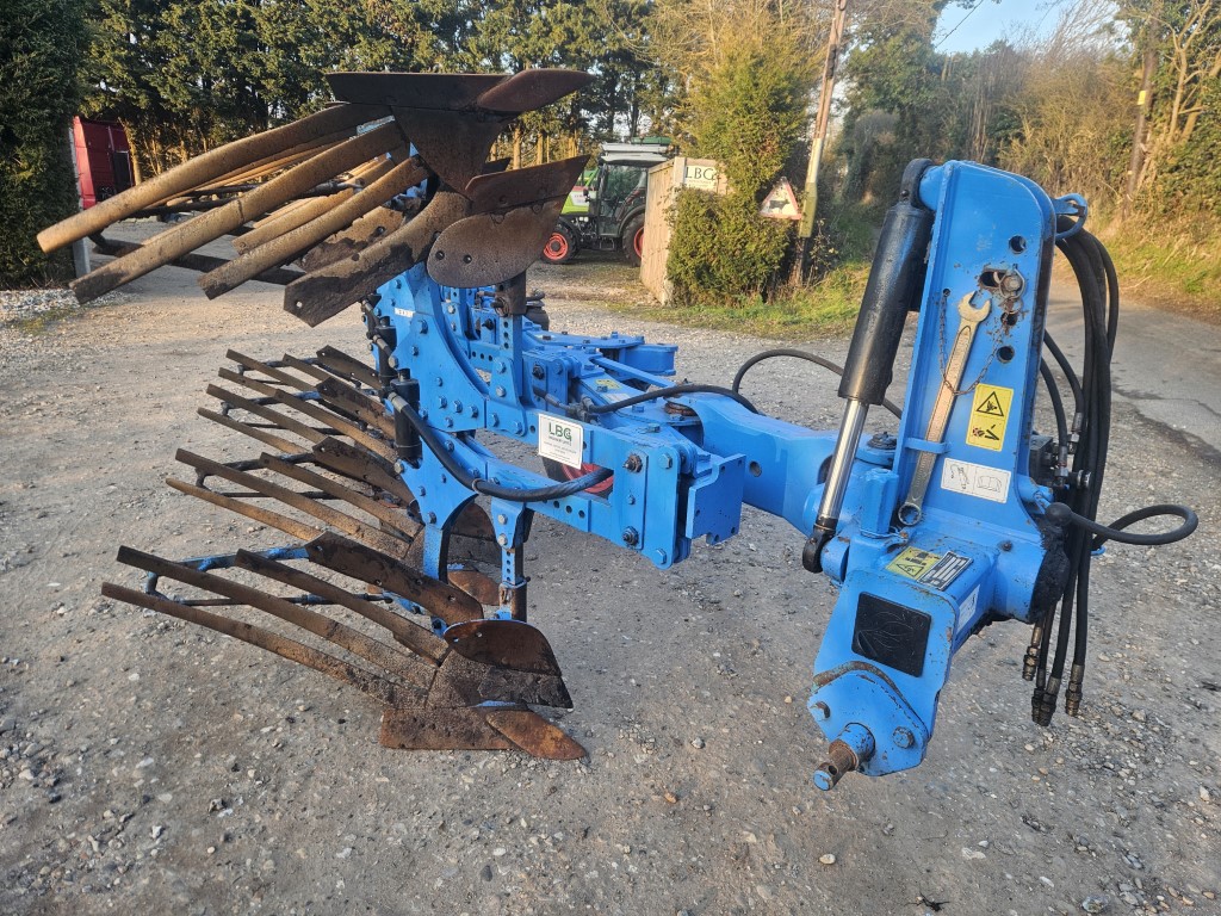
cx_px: 610
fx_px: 811
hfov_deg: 73.9
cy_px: 458
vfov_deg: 58.9
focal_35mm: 23
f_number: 1.8
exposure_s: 1/180
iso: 64
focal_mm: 5.4
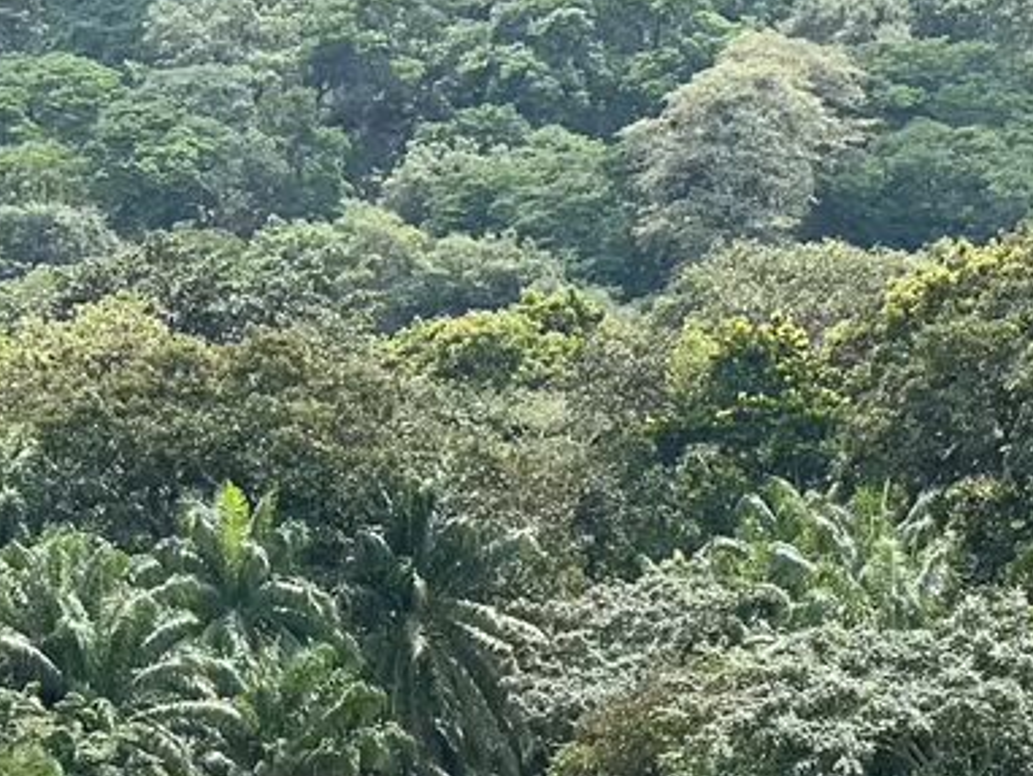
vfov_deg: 7.3
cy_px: 979
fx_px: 6062
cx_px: 541
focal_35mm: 203
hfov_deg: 9.7
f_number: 2.8
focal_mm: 9
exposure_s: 1/316
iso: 32
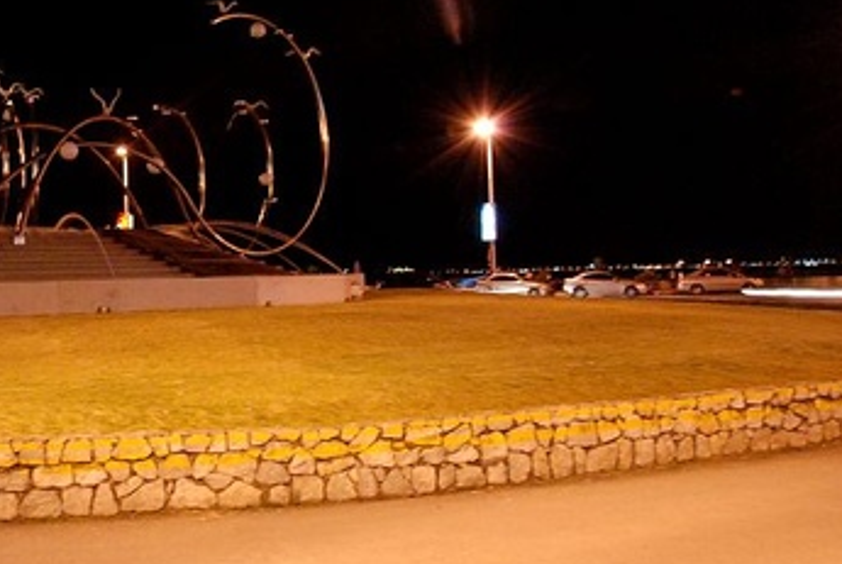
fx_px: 1101
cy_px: 227
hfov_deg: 39.7
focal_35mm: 47
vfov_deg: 28.7
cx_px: 137
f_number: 10
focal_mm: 18
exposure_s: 1/1.6
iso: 1600
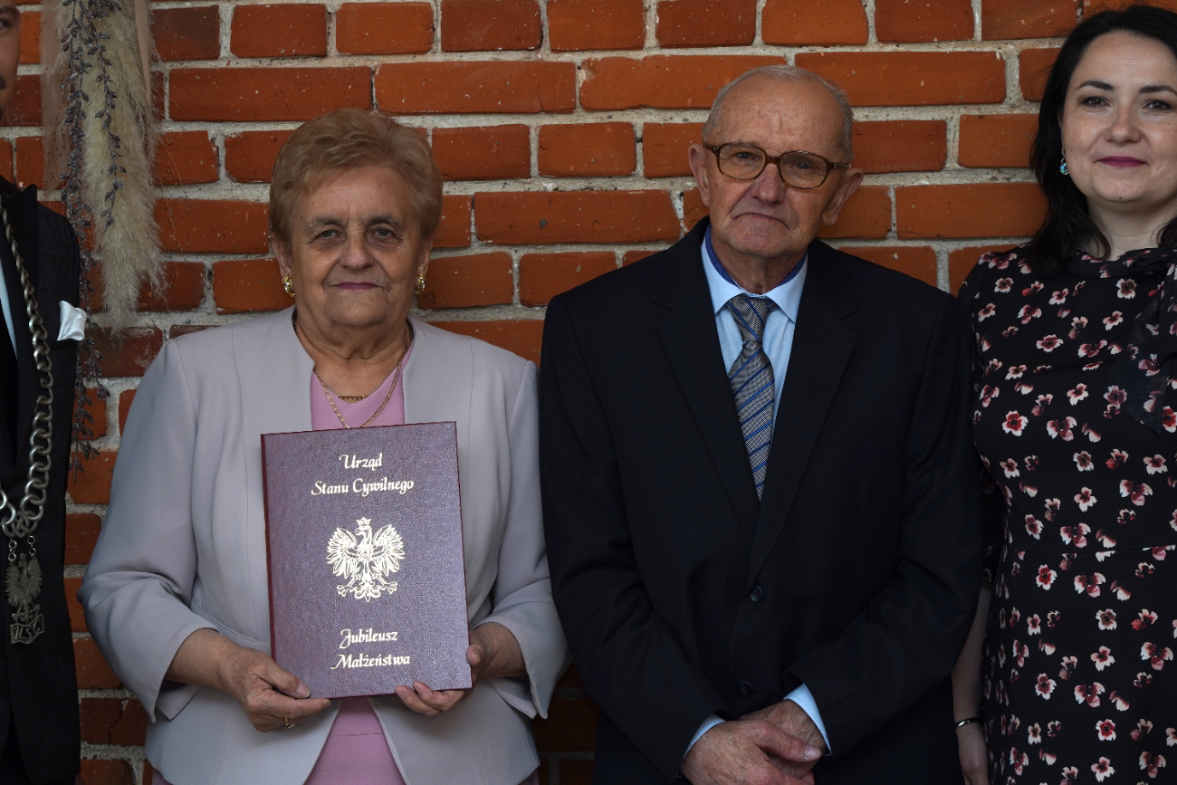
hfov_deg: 19.5
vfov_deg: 13.0
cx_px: 588
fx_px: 3433
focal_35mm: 105
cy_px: 392
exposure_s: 1/100
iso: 400
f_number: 7.1
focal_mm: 105
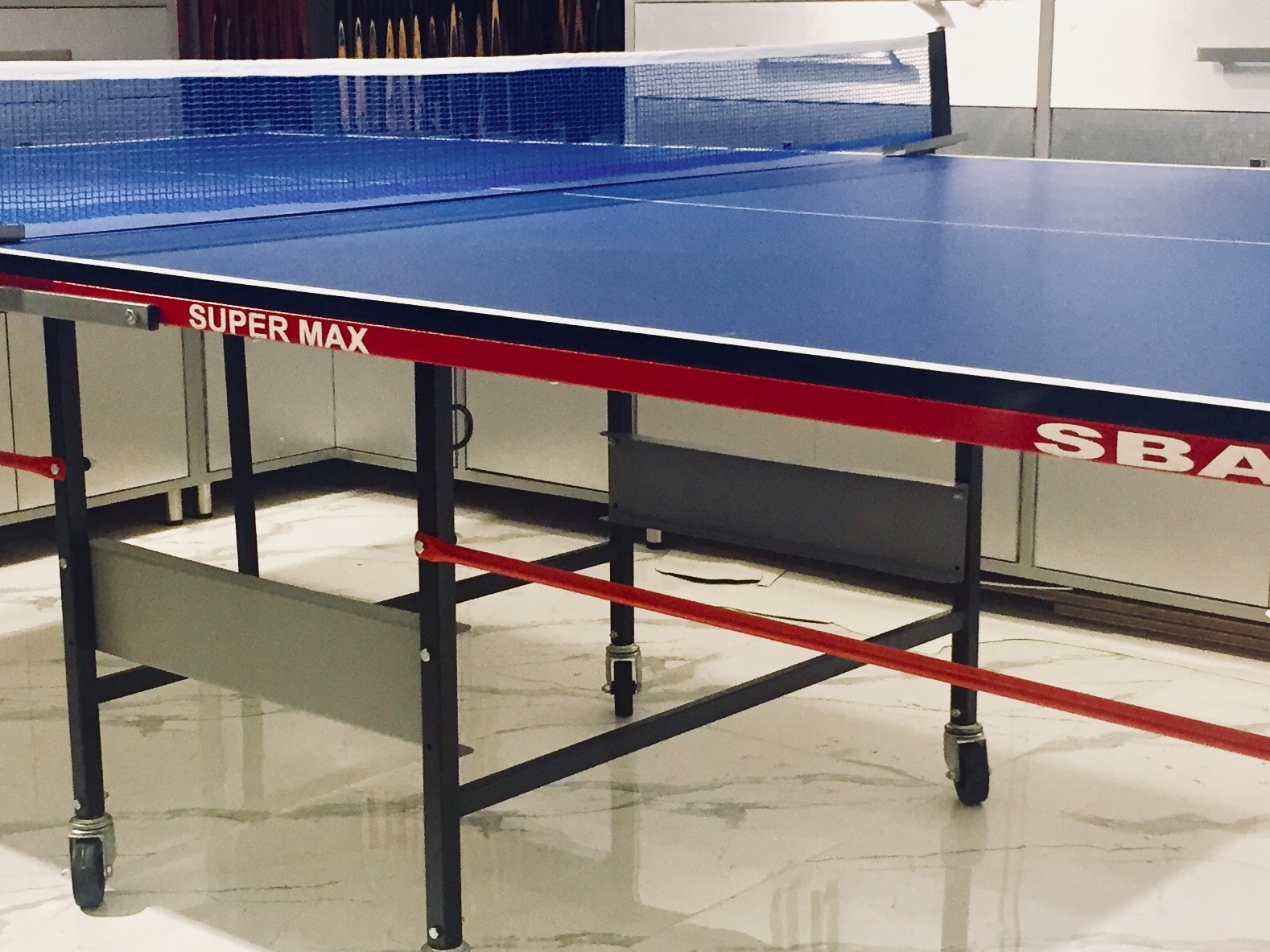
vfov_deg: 24.4
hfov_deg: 32.2
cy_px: 523
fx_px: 2201
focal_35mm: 60
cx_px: 578
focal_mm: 4.15
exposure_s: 1/33
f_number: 2.2
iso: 64
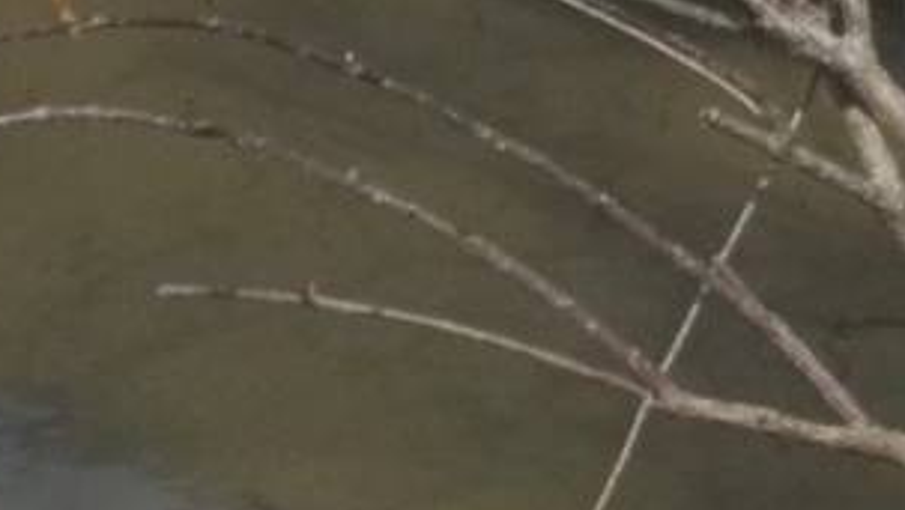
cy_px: 161
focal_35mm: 552
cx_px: 1484
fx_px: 13257
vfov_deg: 2.2
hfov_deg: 3.9
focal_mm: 17.1
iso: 64
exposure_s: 1/400
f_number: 5.2
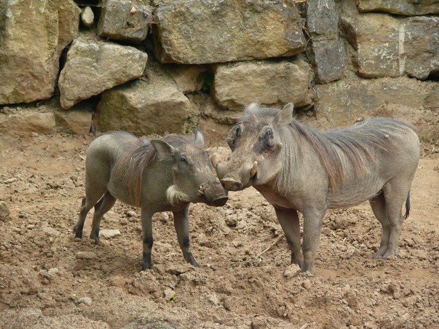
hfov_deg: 9.7
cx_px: 220
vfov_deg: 7.2
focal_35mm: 205
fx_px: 2599
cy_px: 164
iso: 200
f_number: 3.6
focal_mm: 43.4
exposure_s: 1/125
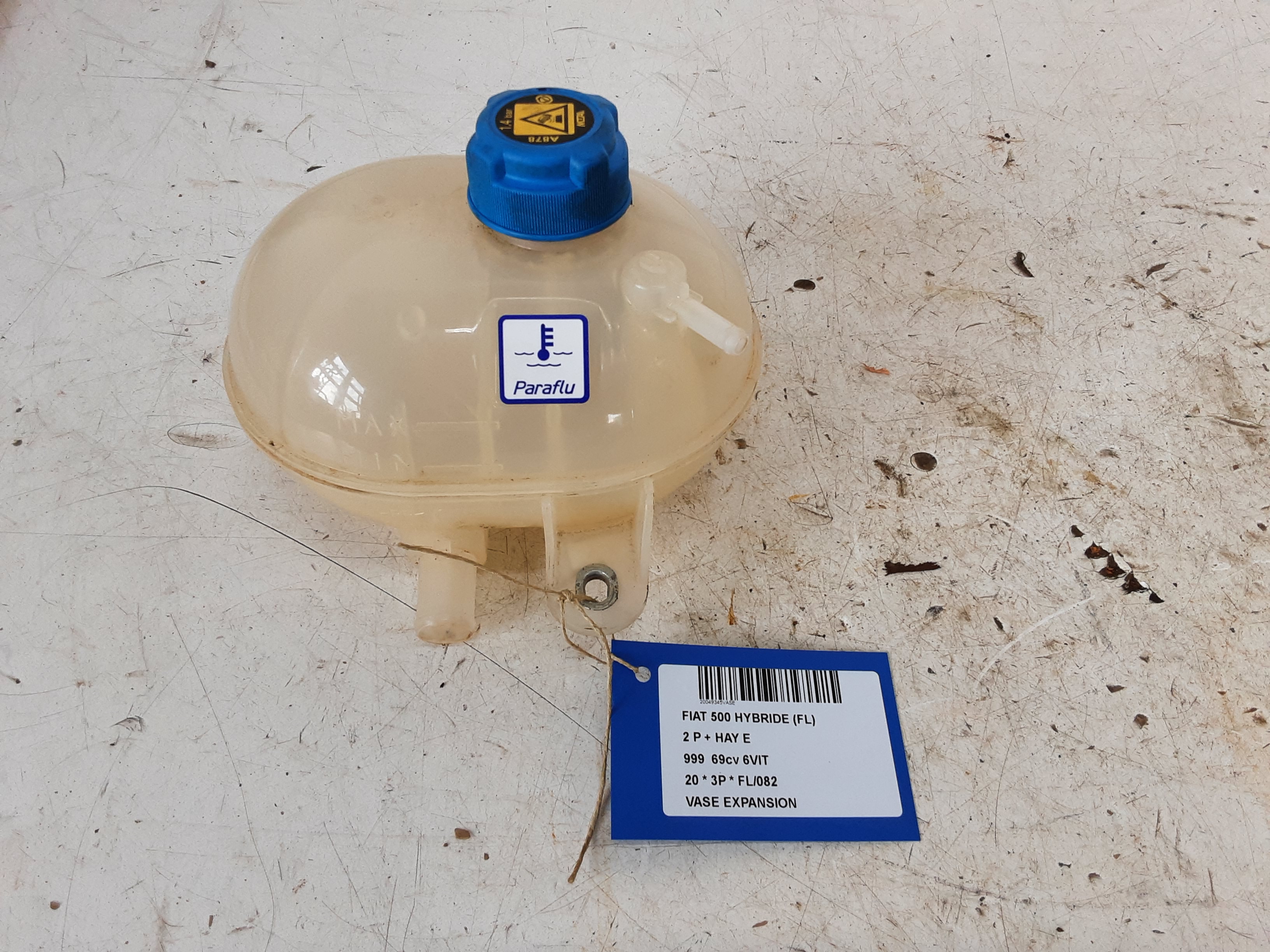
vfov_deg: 51.4
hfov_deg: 65.3
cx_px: 635
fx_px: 991
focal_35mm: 27
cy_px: 476
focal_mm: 2.91
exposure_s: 1/100
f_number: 1.9
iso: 64
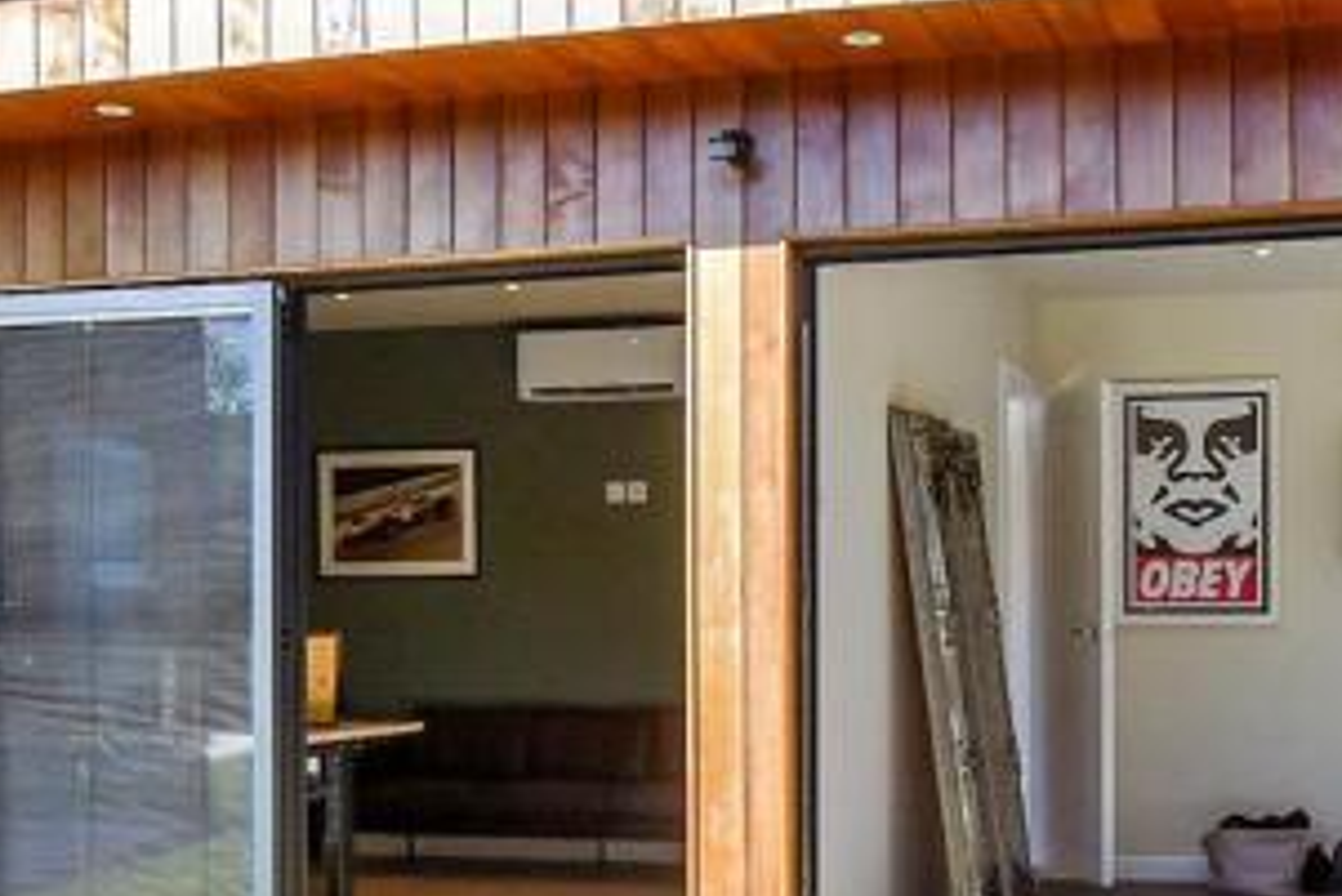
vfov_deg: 26.4
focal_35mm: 51
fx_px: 1902
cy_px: 582
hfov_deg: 38.8
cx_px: 780
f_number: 8
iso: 250
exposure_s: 1/320
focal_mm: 10
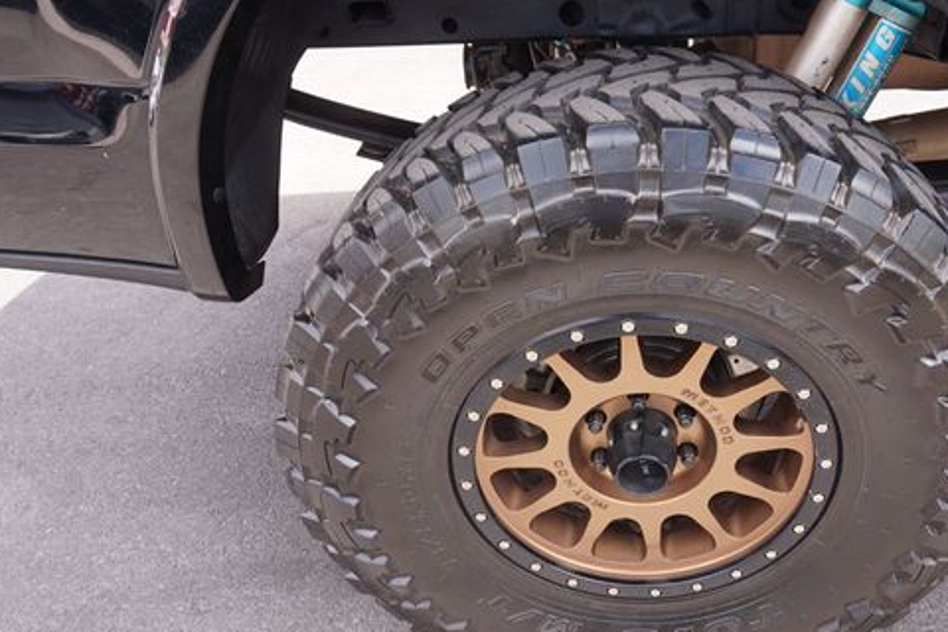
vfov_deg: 41.1
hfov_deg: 58.0
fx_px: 843
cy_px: 308
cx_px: 589
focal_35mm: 32
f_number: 4.5
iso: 200
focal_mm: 16
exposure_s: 1/160
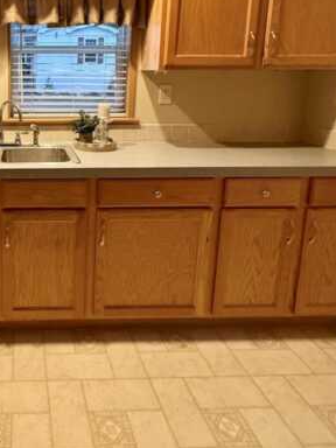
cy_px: 134
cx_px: 29
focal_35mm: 28
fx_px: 362
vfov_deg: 61.2
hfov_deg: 44.9
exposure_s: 1/60
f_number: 2.2
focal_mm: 2.22
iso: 500
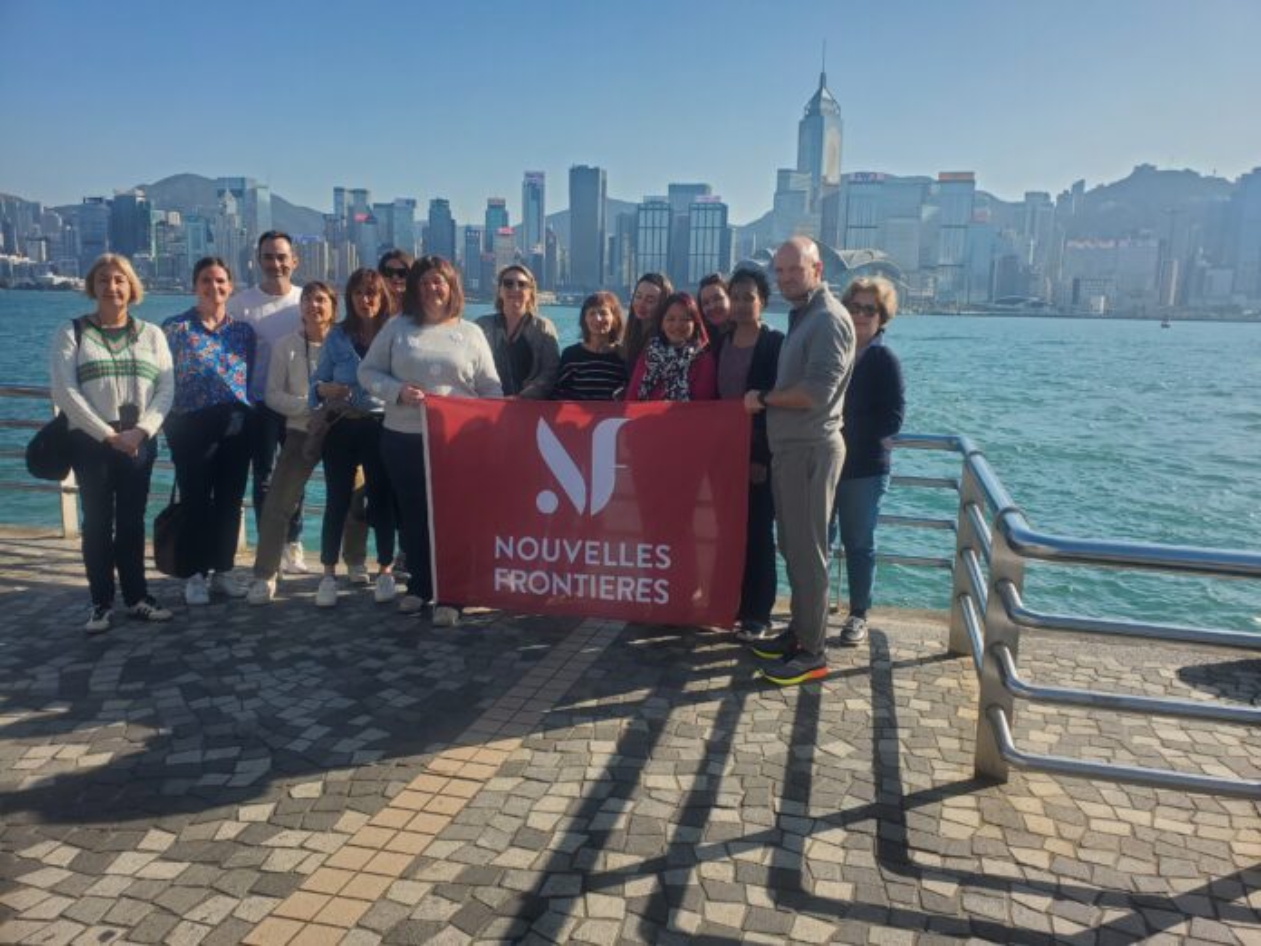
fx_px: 947
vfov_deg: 53.1
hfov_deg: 67.3
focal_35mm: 26
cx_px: 630
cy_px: 473
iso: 50
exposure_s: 1/1542
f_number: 2.4
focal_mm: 4.3
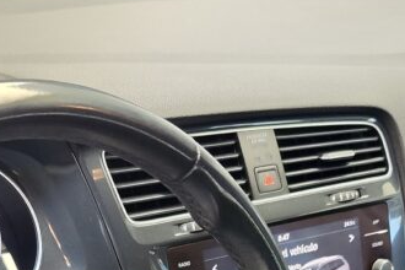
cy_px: 443
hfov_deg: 23.3
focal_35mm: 87
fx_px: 979
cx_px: 133
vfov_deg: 14.3
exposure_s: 1/100
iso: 245
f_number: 1.69
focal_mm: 7.01
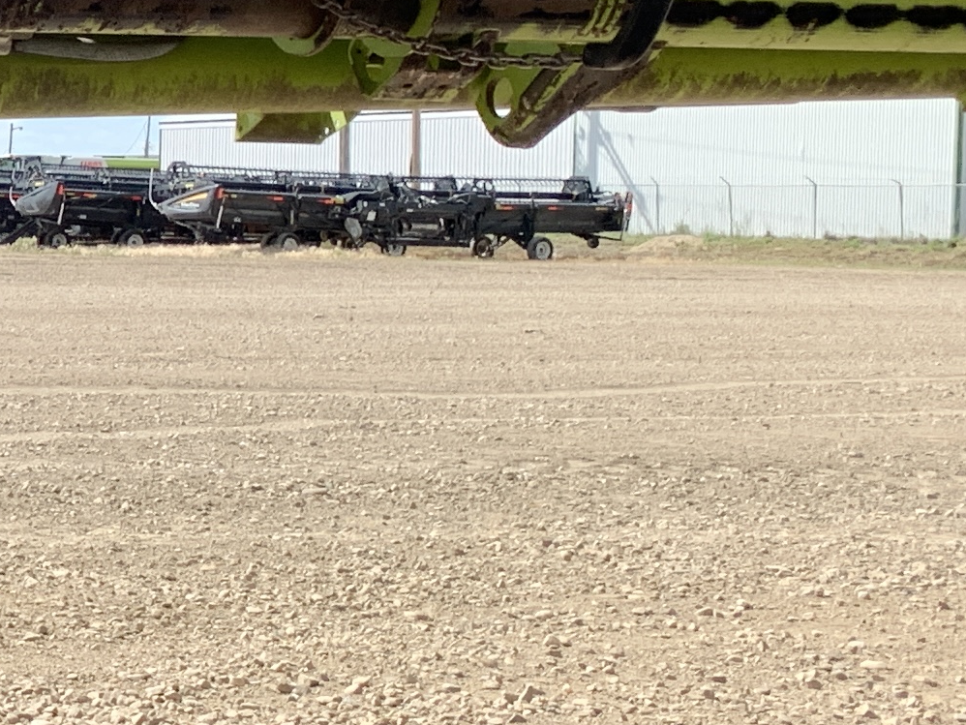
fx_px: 2931
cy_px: 280
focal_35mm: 105
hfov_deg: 15.6
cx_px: -849
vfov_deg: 14.1
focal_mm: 4.25
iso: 25
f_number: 1.8
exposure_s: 1/1282
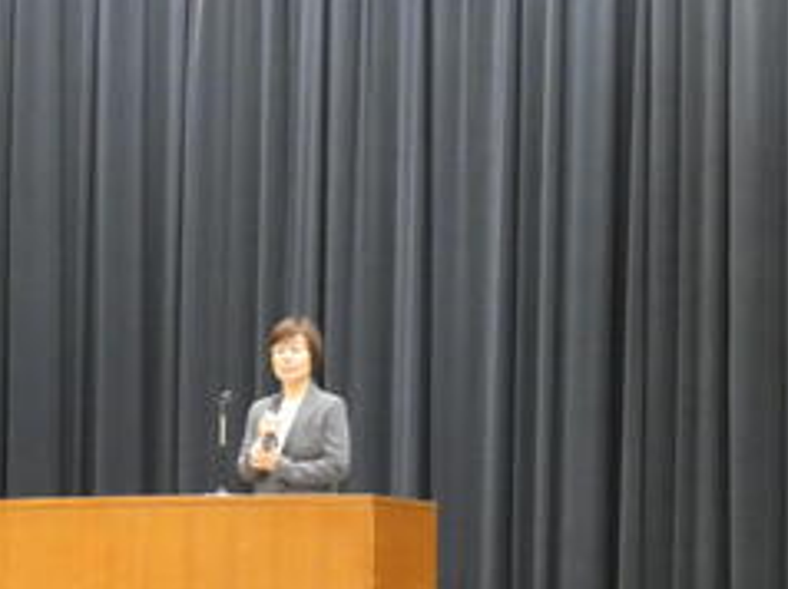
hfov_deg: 9.8
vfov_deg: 7.3
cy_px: 457
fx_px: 4594
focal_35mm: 202
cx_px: 232
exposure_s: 1/10
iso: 1600
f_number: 5.1
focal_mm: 21.5
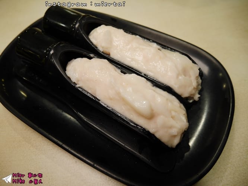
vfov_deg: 56.8
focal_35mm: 24
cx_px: 124
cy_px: 93
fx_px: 172
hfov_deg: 71.6
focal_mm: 12
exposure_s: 1/60
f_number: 3.5
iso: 400
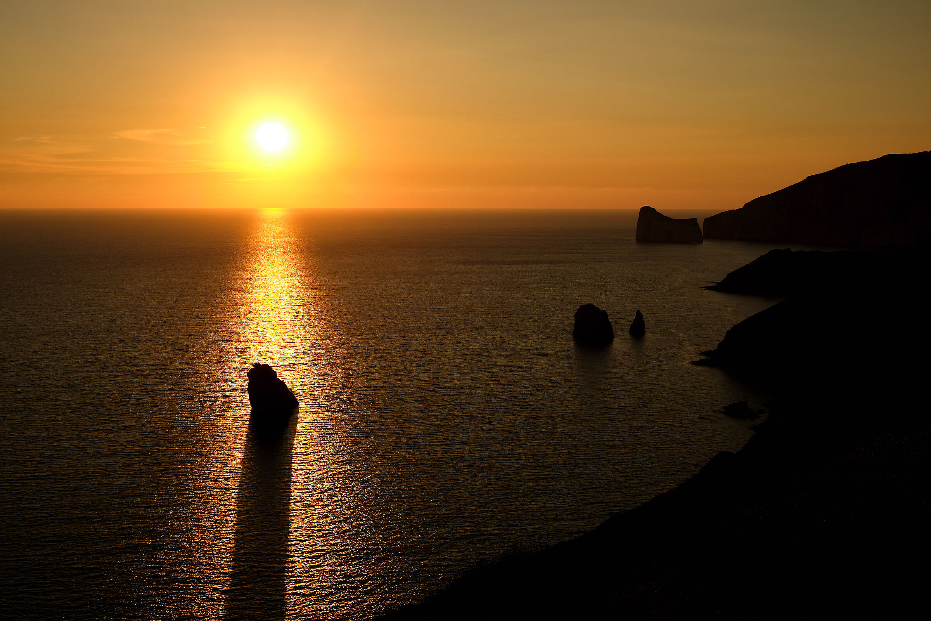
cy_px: 310
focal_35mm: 40
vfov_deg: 33.4
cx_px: 466
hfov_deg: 48.5
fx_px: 1034
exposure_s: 1/1000
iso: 320
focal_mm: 26.4
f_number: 9
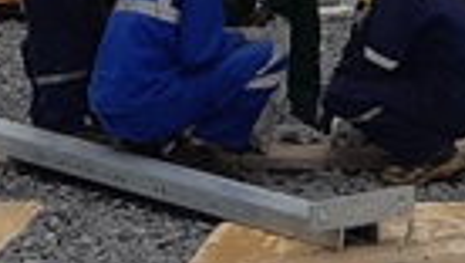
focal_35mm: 205
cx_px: 505
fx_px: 2531
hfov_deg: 10.4
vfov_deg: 5.9
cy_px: -175
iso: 40
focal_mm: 3.93
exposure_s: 1/2933
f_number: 1.7
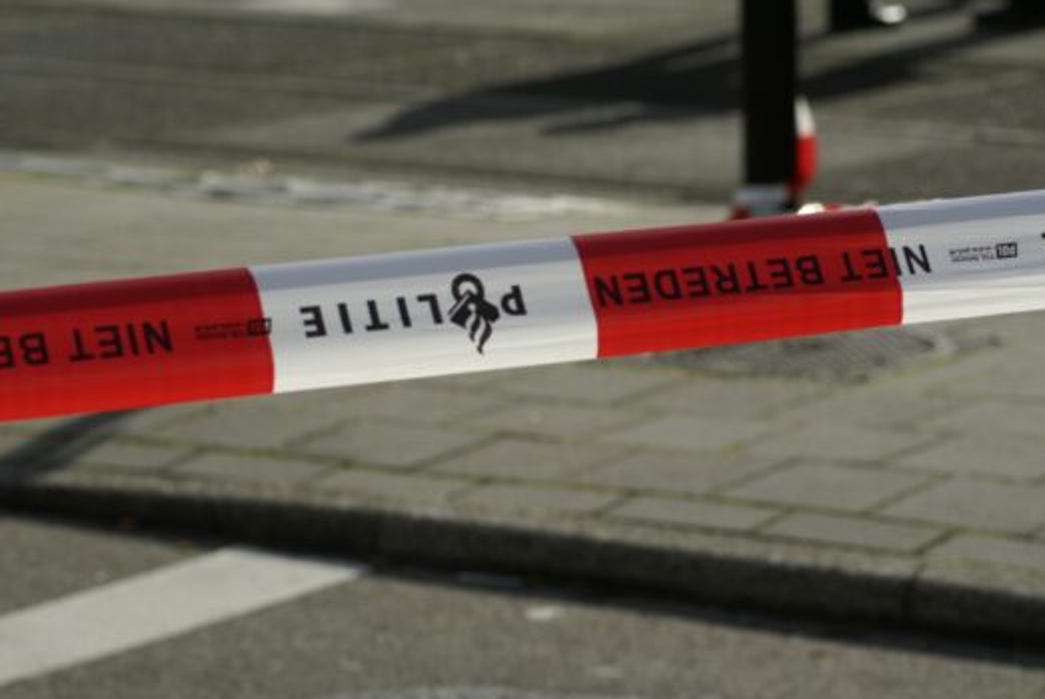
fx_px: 4504
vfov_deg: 8.9
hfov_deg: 13.2
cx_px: 488
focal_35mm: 155
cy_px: 334
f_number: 7.1
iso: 100
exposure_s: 1/500
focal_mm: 90
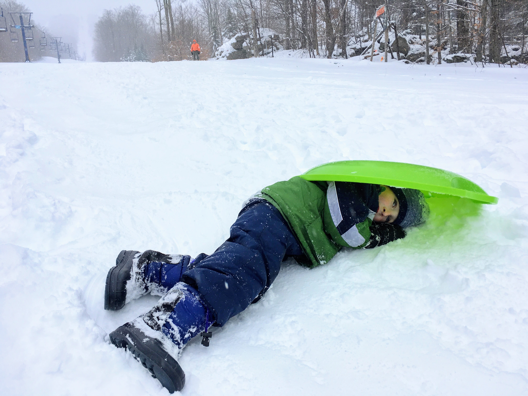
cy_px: 198
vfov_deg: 48.2
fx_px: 442
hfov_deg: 61.7
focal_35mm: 29
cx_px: 264
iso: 25
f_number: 2.2
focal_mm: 4.15
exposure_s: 1/674
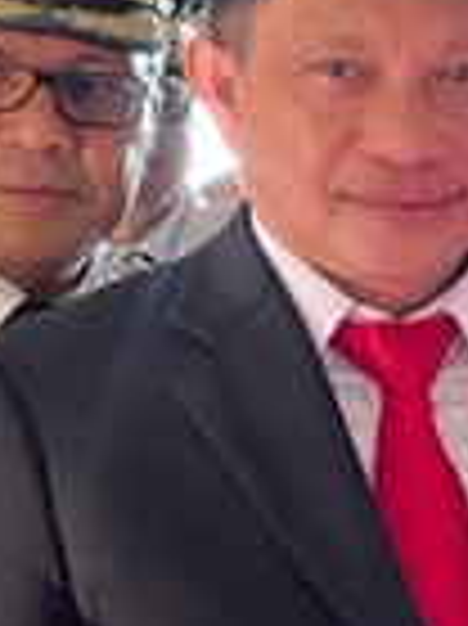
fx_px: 2166
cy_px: 437
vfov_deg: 16.4
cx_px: 976
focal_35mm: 120
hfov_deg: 11.1
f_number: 1.6
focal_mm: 5.1
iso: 125
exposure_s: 1/68
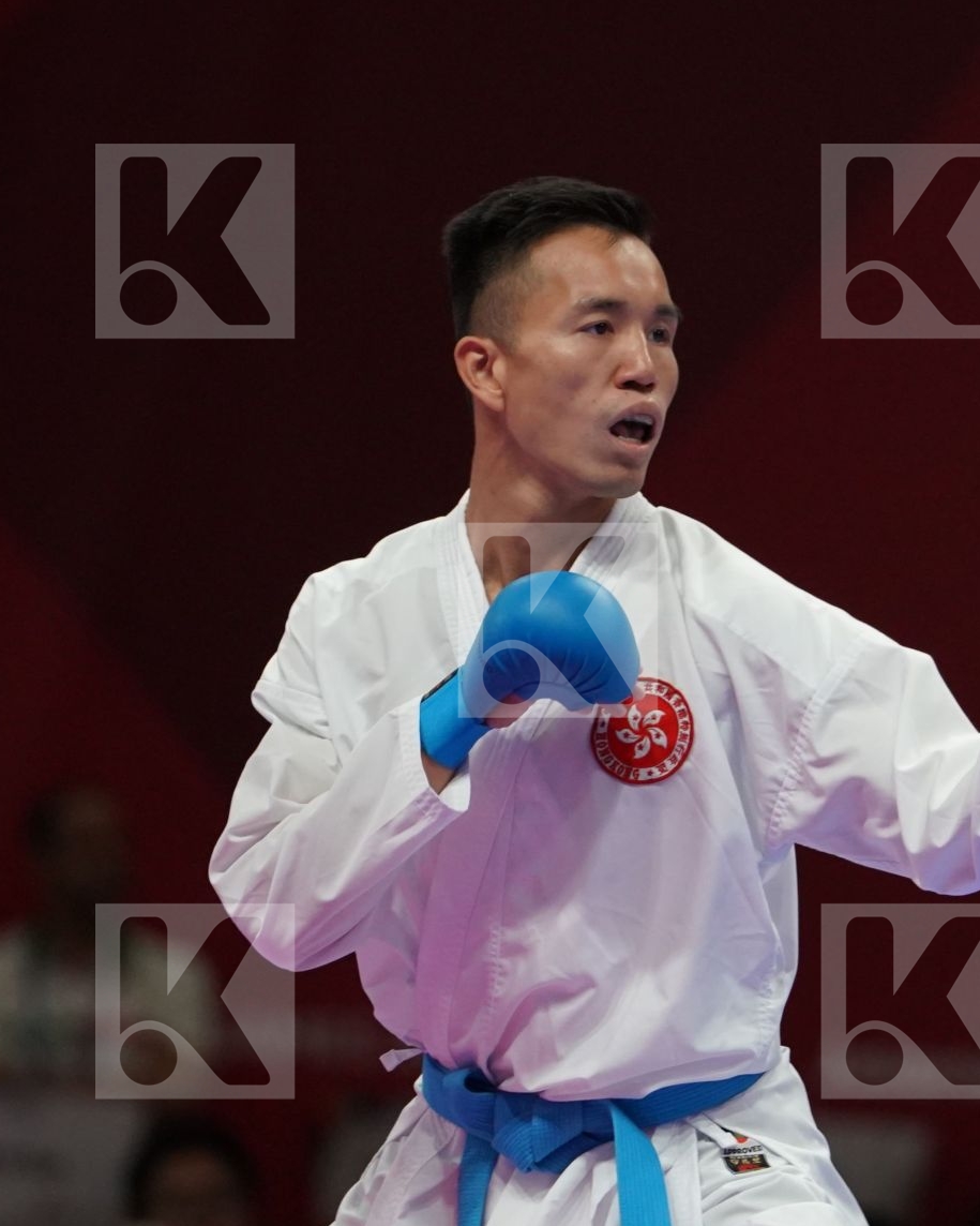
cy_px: 621
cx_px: 921
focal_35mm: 620
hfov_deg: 2.5
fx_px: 22481
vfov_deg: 3.1
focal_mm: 280
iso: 2500
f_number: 4
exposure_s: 1/1000
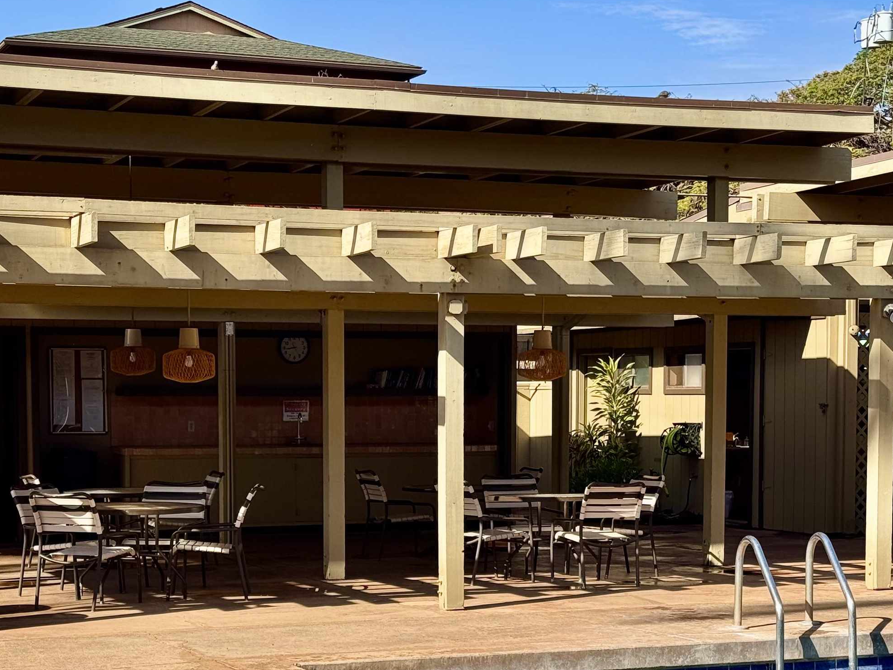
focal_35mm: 75
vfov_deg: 19.5
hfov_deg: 26.0
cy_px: 517
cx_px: 413
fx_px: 1935
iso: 64
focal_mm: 6.76
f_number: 1.78
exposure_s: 1/2717
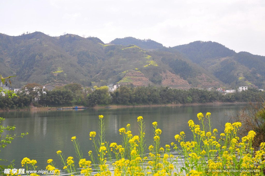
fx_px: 342
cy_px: 88
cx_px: 132
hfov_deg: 42.4
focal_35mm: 46
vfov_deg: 28.9
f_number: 10
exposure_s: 1/400
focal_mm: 31
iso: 320
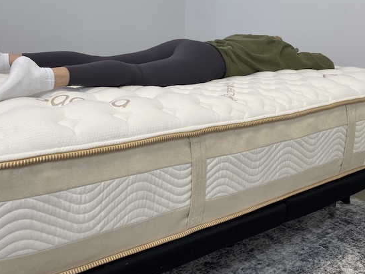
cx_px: 172
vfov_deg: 43.9
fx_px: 337
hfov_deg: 56.8
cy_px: 109
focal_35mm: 32
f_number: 1.6
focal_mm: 5.1
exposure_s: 1/164
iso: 32
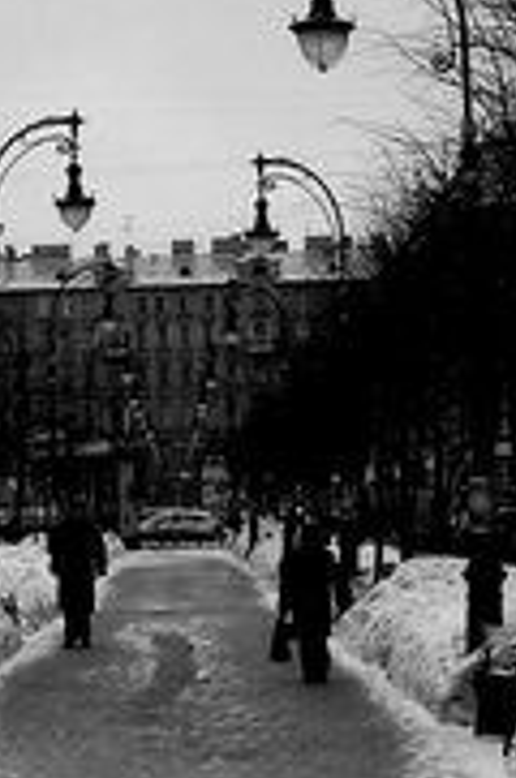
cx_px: 224
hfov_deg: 10.6
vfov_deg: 15.6
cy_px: -30
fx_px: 2784
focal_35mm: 129
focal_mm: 5.7
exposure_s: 1/250
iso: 64
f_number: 2.8
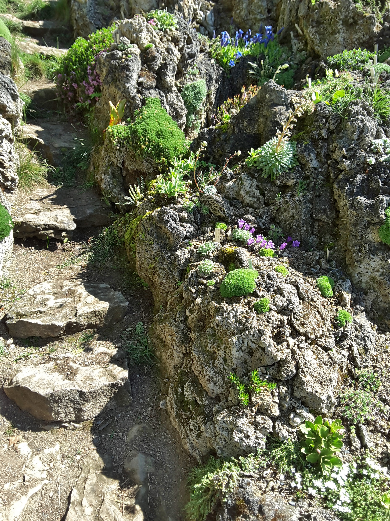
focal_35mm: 31
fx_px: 466
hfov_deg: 45.4
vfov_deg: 58.4
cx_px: 195
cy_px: 260
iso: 40
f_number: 1.9
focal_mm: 2.9
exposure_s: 1/352
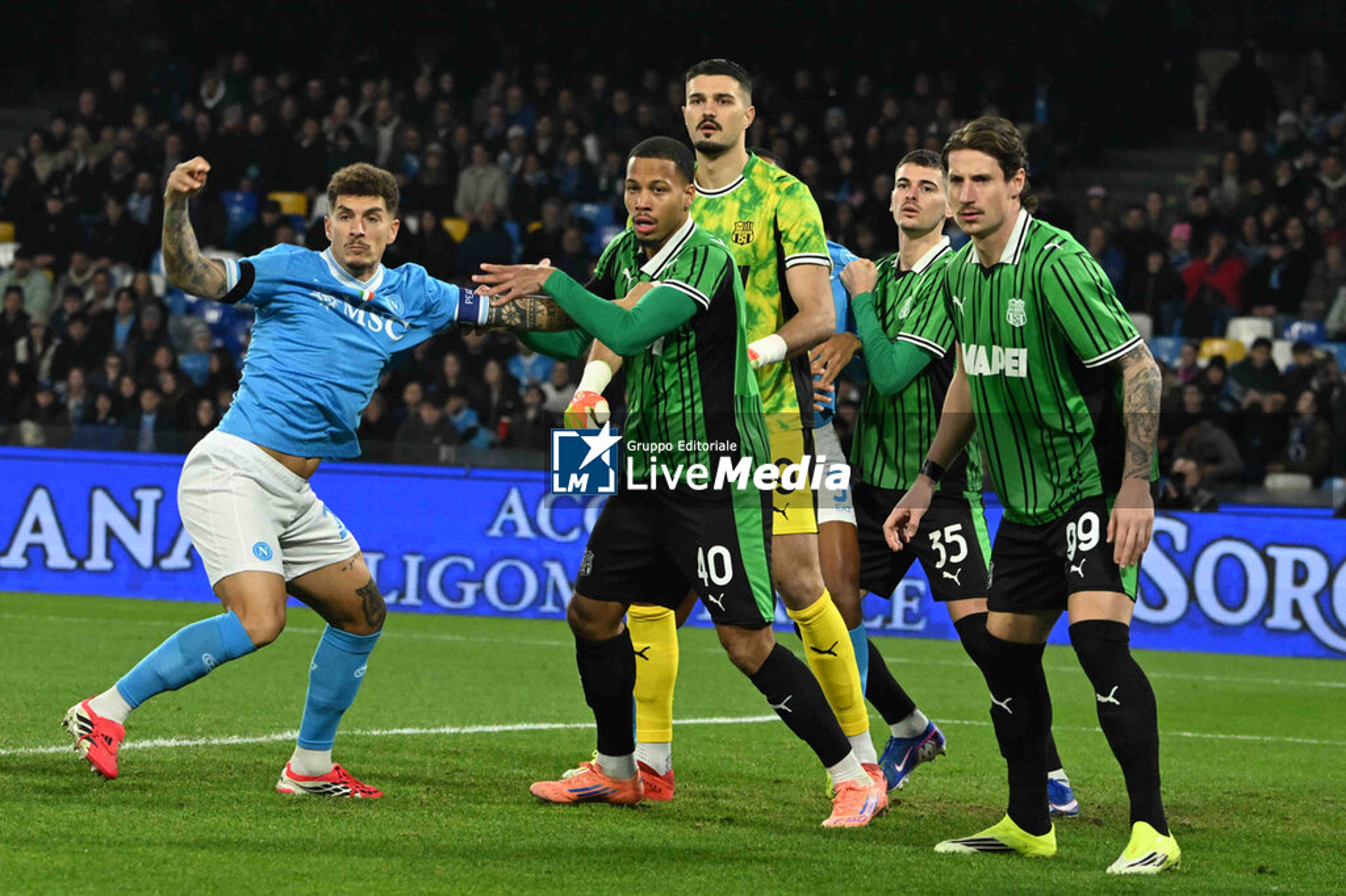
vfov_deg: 7.6
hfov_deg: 11.4
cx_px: 673
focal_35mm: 180
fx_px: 6727
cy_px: 448
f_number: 6.3
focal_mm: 180
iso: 5000
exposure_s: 1/800
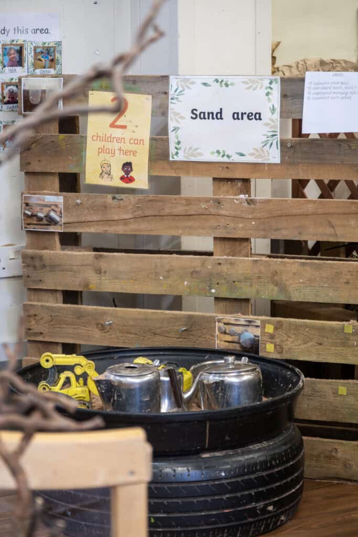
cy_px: 268
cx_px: 179
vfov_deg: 20.2
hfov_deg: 13.6
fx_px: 1506
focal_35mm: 101
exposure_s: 1/50
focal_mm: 67.5
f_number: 4
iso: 1600
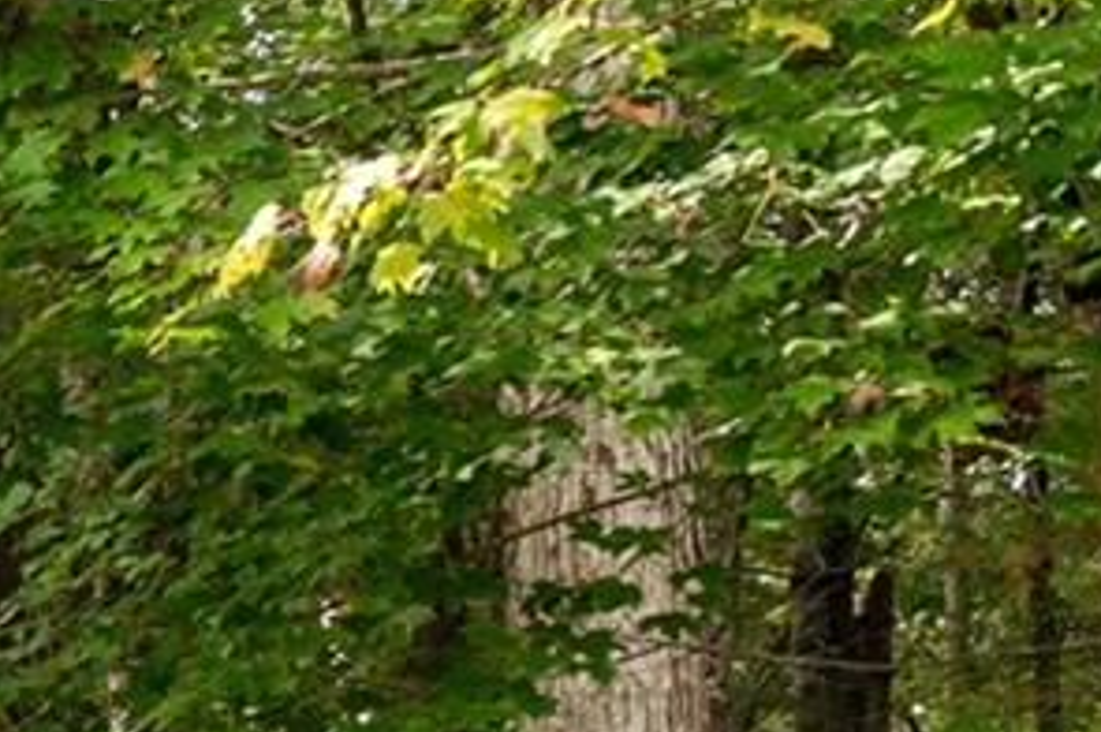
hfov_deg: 10.2
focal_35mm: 118
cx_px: -2519
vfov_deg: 10.0
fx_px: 3605
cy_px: 1796
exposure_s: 1/400
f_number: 7.1
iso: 320
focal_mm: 17
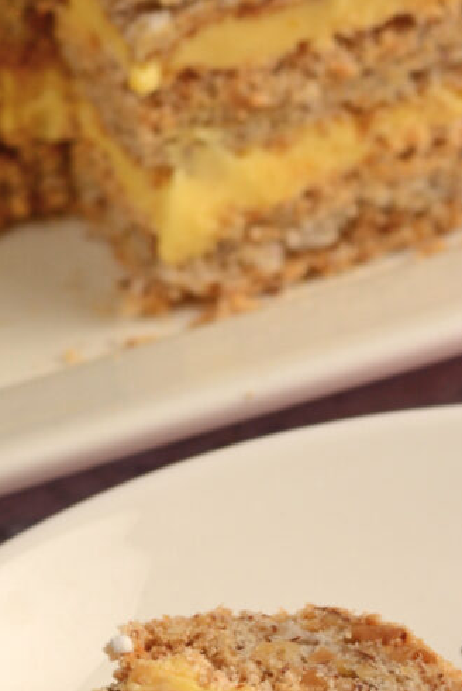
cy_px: 366
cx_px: 303
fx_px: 5632
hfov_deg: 4.7
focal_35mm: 293
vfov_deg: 7.0
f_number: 8
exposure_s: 1/15
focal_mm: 50
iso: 100
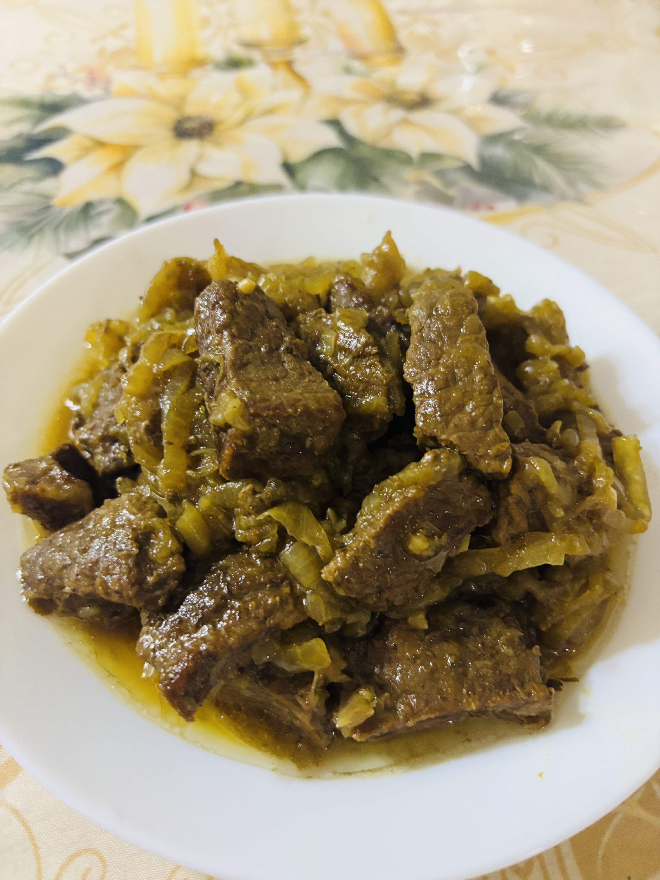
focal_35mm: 26
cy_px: 440
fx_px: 661
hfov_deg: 53.1
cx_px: 330
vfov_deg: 67.3
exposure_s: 1/33
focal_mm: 5.96
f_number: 1.6
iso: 500
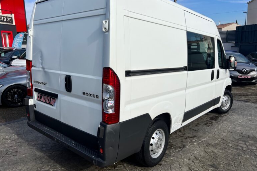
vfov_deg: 46.2
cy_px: 72
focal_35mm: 28
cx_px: 125
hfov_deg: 65.5
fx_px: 200
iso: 50
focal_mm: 5.7
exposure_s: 1/6579
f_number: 1.5
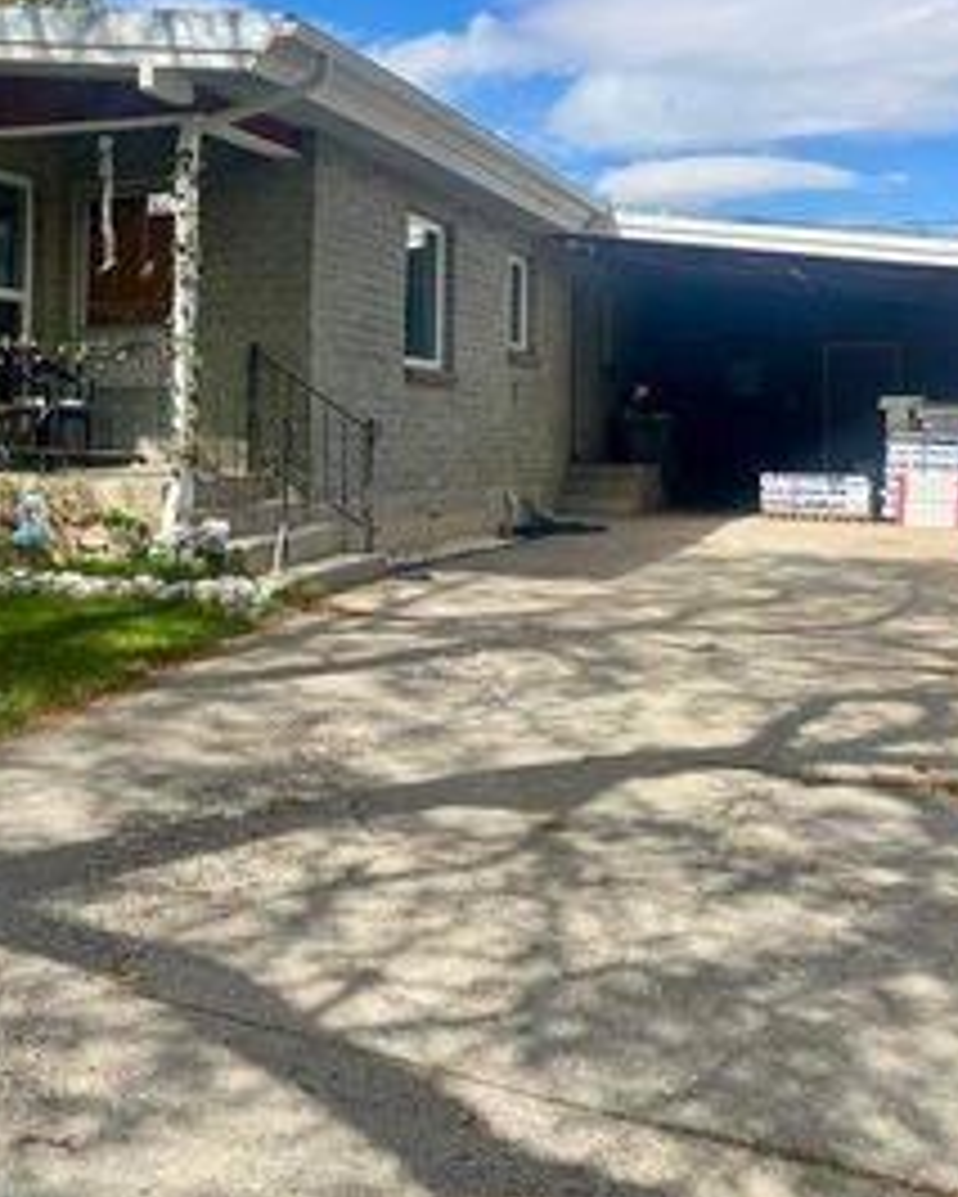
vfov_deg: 41.5
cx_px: 58
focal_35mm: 44
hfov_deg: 32.1
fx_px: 1559
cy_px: 398
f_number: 1.78
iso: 80
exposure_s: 1/3247
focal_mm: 6.76
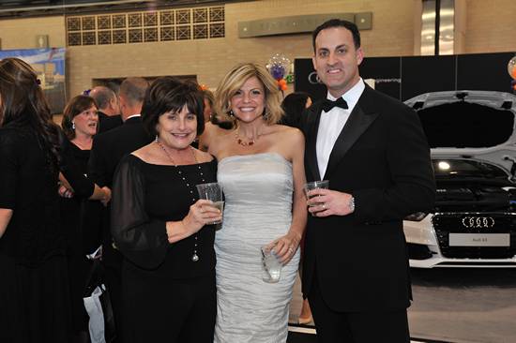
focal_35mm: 48
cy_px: 172
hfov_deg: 41.1
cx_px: 258
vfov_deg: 28.0
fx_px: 688
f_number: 5.6
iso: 1250
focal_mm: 48
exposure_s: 1/125
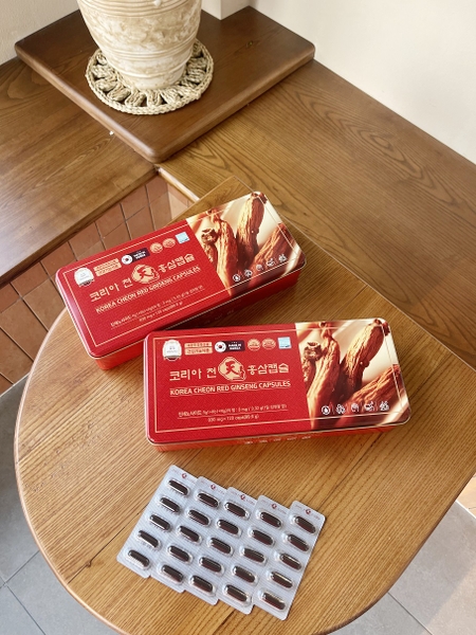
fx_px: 458
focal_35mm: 25
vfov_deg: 69.4
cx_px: 238
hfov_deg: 54.9
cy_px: 318
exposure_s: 1/121
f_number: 1.6
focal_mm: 5.1
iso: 125
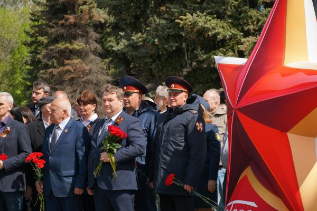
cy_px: 106
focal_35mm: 132
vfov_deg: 10.4
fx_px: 1162
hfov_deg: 15.5
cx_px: 158
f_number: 5.6
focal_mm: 88
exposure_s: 1/500
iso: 100
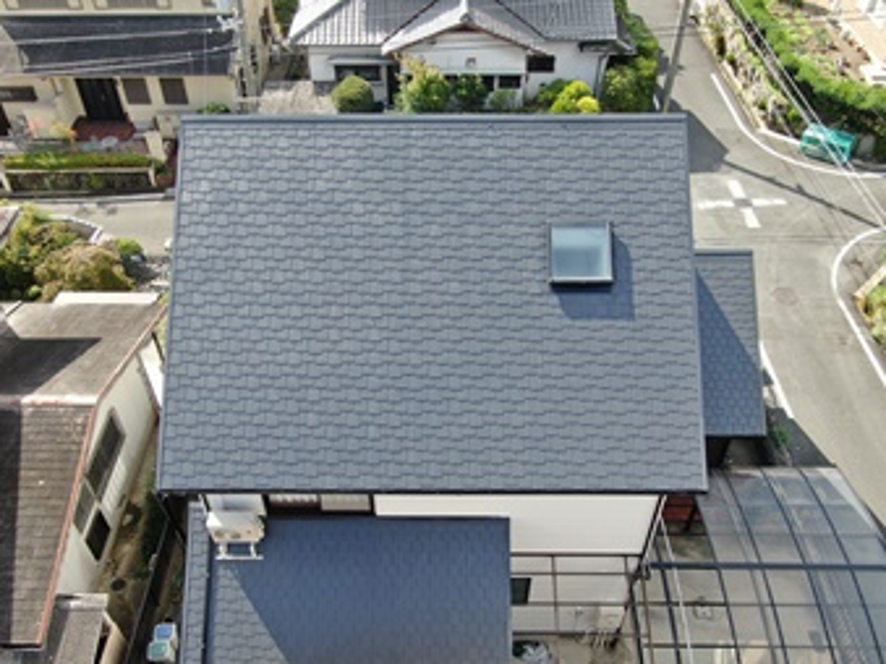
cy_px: 340
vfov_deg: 44.1
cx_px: 436
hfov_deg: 56.8
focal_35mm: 32
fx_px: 819
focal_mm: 5.33
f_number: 3.1
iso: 100
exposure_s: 1/320
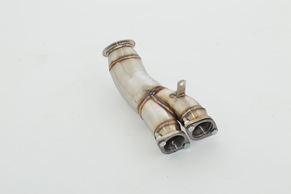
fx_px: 666
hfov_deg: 24.6
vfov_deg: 16.5
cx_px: 146
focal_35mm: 82
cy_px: 97
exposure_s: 1/160
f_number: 10
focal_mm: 55
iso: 200
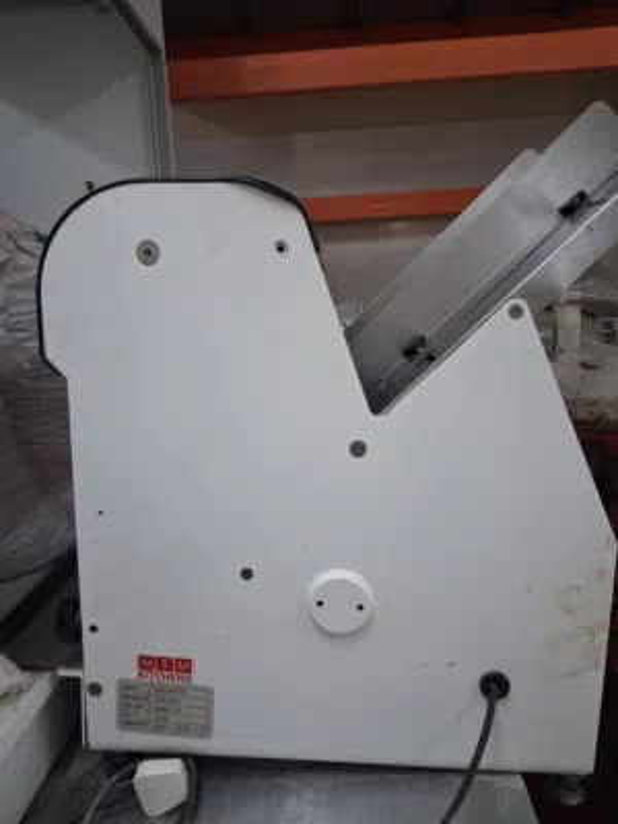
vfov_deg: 65.3
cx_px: 309
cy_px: 412
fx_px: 643
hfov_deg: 51.4
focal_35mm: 27
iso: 400
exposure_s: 1/50
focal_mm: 4
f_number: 1.8
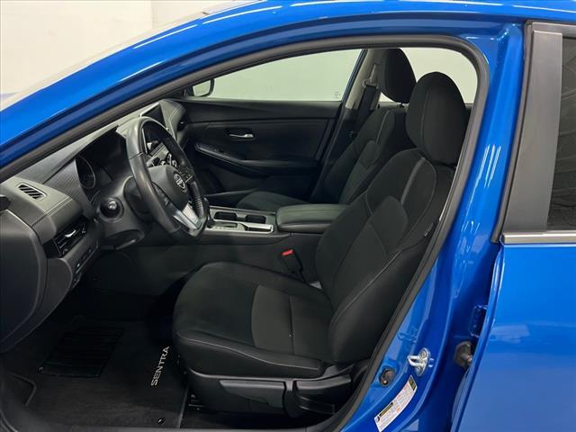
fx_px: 433
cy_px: 216
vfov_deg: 53.1
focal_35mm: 26
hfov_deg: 67.3
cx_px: 288
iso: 500
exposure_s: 1/30
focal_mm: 5.7
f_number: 1.5
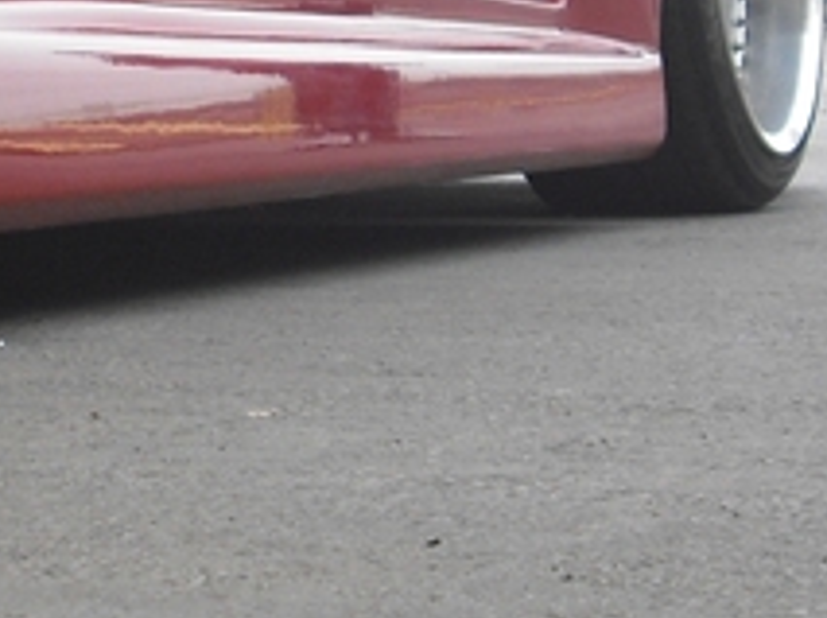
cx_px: -62
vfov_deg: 10.1
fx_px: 3411
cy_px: -245
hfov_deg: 13.6
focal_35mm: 143
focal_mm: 6.2
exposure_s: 1/200
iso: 100
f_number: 2.8
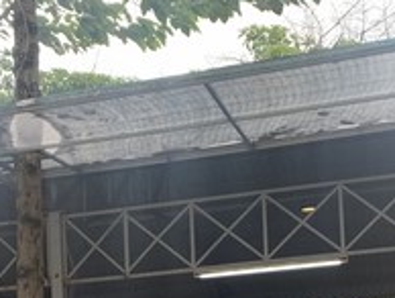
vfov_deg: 15.8
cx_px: 67
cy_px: 431
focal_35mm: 87
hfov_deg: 22.1
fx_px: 994
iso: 25
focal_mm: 4.25
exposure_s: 1/148
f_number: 1.8
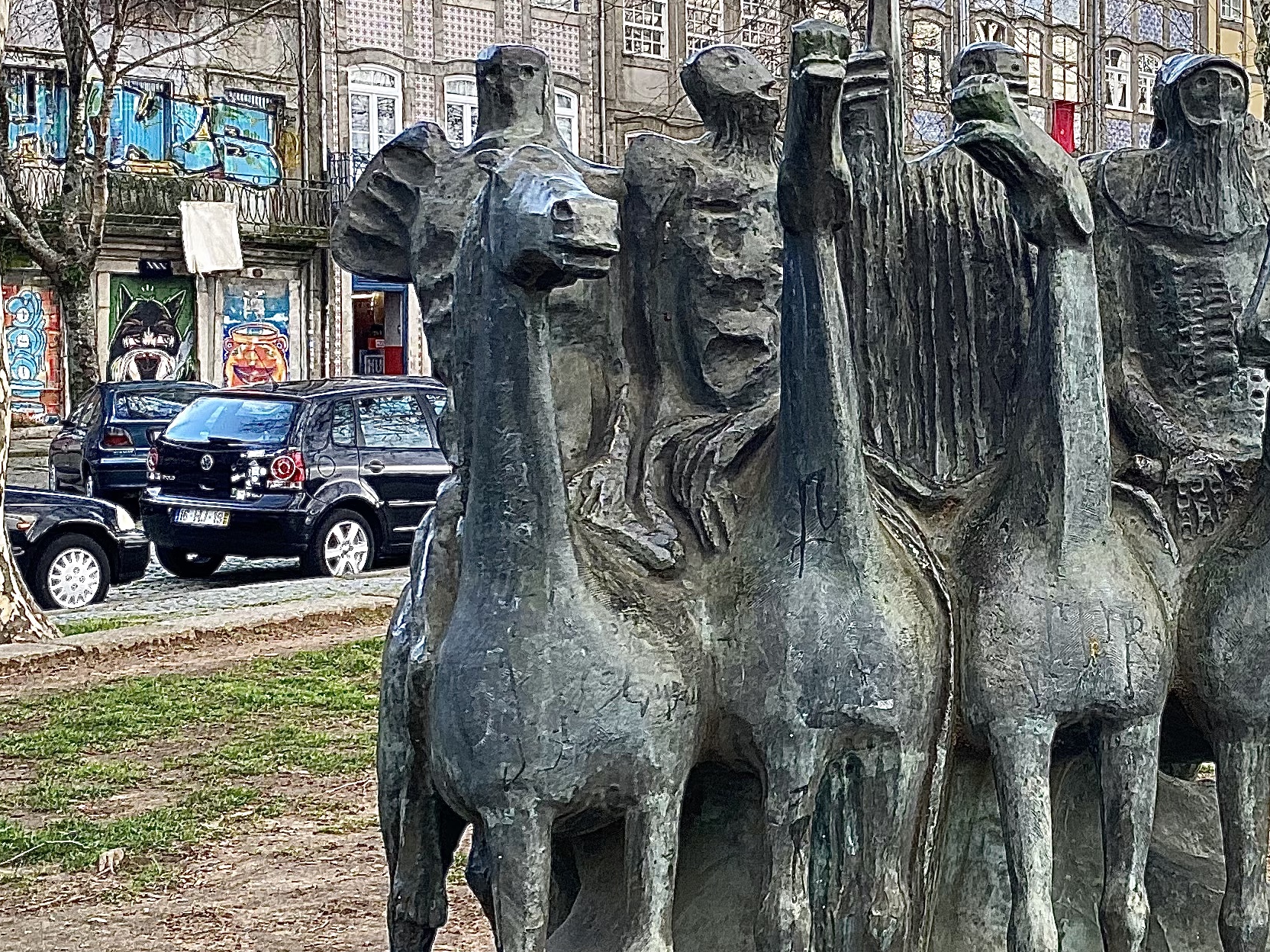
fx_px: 2311
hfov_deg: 30.0
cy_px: 437
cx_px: 1021
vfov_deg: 23.3
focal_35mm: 63
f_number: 1.8
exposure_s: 1/121
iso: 80
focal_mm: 4.25
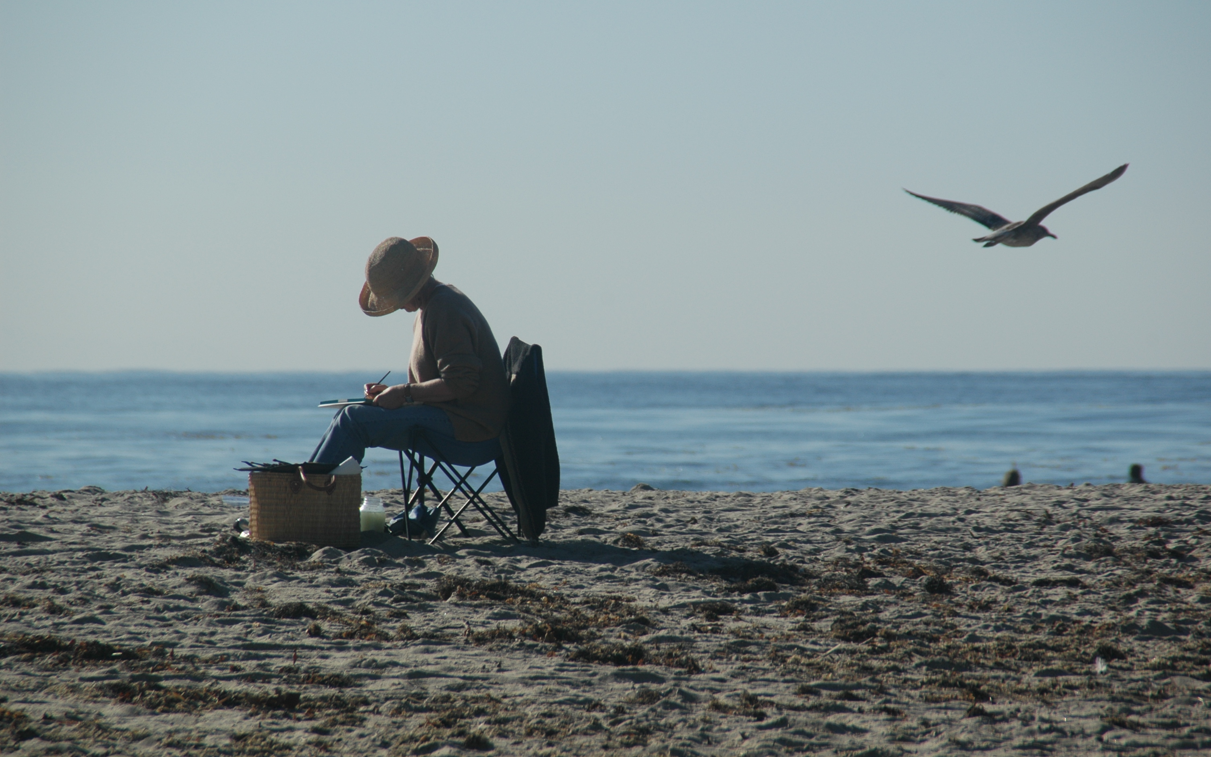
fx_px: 10099
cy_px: 369
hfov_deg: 6.9
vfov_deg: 4.3
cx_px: 606
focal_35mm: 306
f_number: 8
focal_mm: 200
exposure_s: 1/1000
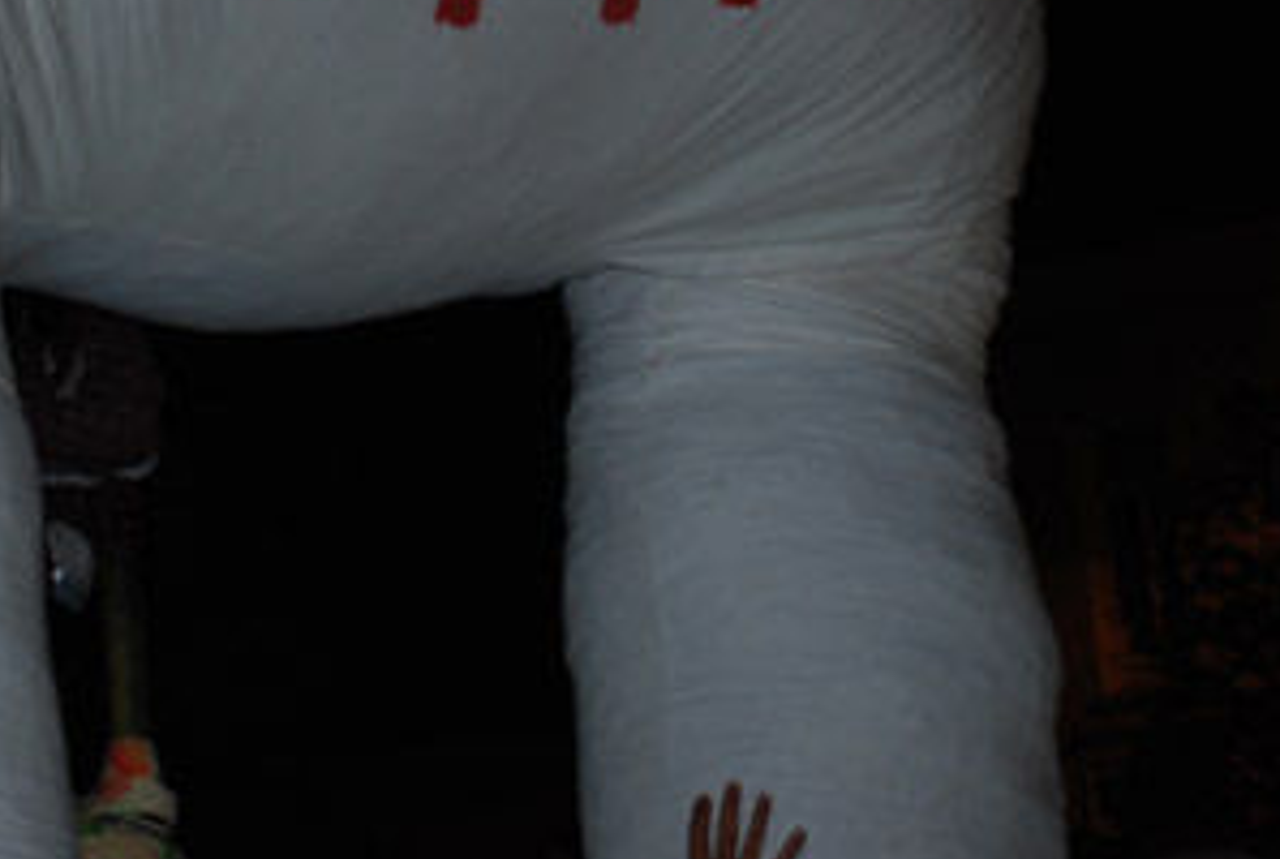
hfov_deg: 11.5
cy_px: -258
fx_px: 6306
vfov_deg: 7.7
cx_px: 90
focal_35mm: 177
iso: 200
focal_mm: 44
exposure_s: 1/60
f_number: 4.8
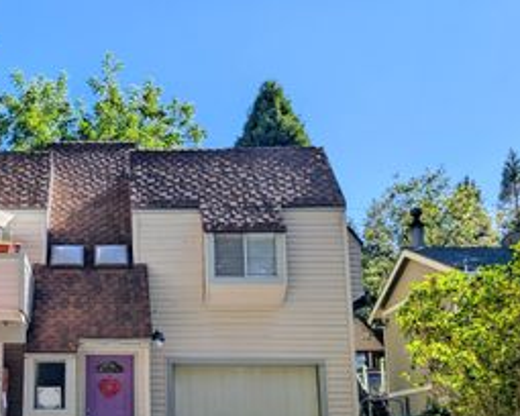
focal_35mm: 46
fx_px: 708
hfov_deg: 37.7
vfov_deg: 32.3
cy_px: 302
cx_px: 55
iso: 21
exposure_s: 1/678
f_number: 1.68
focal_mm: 6.9
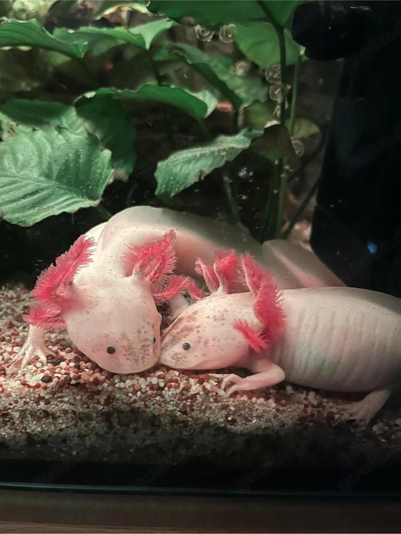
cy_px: 267
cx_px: 200
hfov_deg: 53.0
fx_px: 402
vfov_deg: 67.3
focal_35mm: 26
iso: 800
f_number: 1.6
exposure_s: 1/13
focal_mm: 5.1
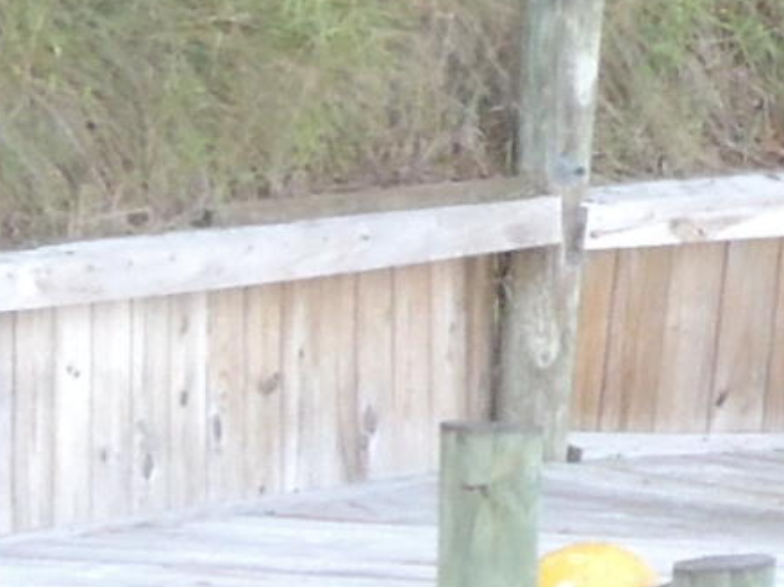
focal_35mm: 923
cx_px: 1798
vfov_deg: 1.6
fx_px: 20899
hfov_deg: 2.1
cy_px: -439
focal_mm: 24
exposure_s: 1/60
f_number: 7.6
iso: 560
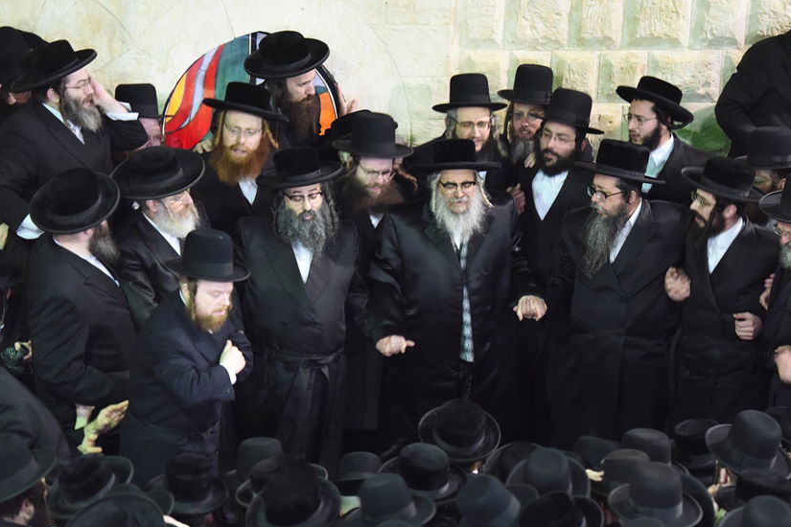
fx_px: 3274
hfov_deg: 13.8
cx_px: 467
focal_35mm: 149
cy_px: 296
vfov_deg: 9.2
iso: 5000
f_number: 2.8
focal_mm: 120
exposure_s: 1/60
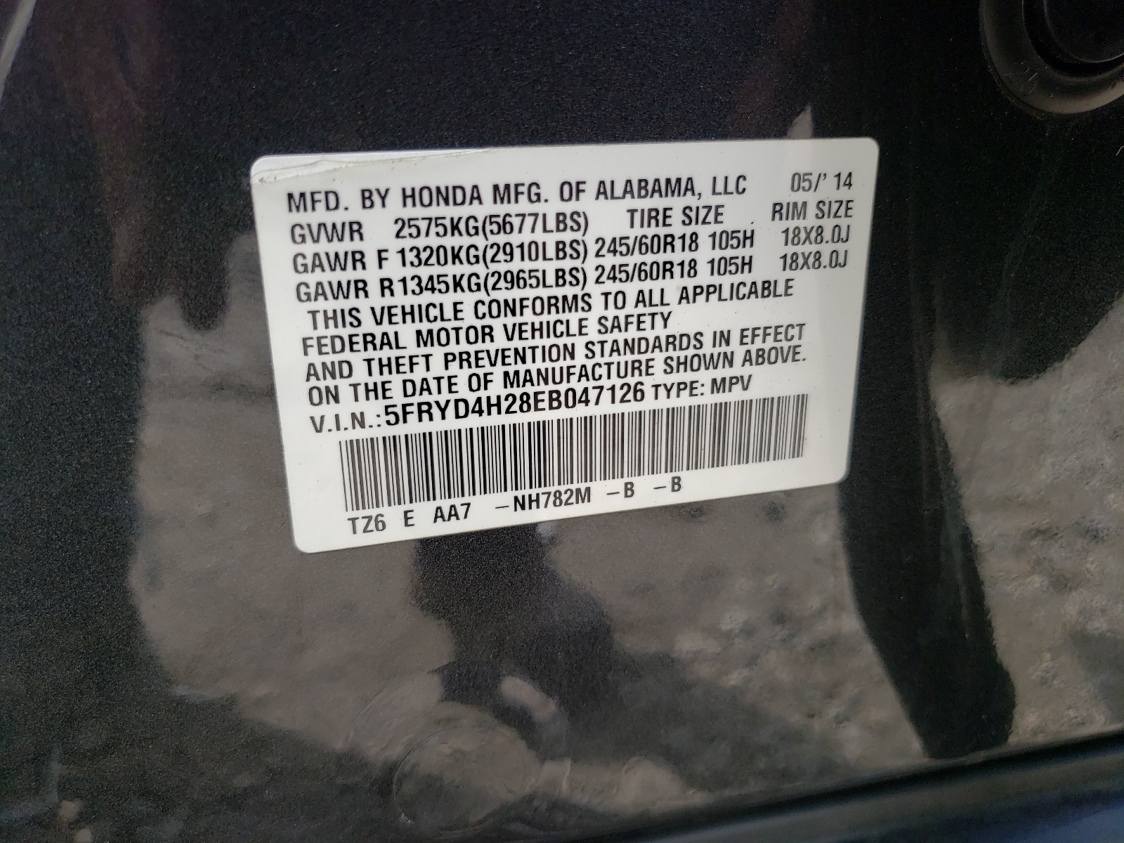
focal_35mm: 26
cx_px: 562
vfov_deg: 53.1
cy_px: 422
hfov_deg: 67.3
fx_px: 844
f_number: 1.5
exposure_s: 1/385
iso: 50
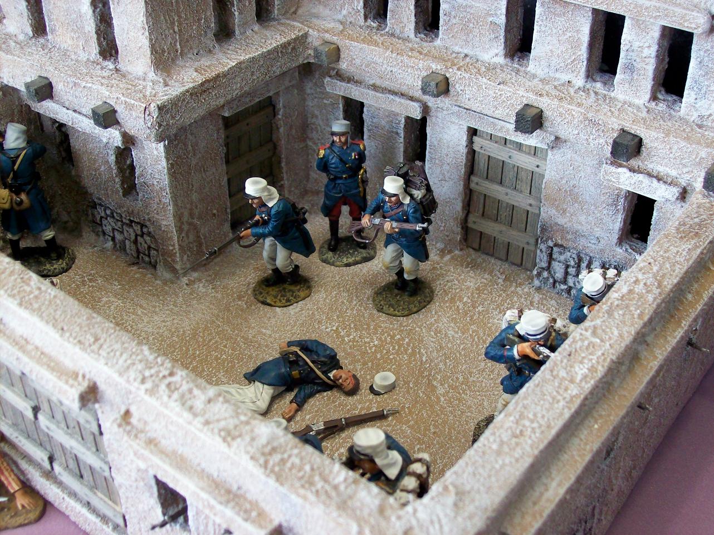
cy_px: 268
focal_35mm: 45
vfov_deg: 32.2
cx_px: 357
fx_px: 928
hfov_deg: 42.1
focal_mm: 7.6
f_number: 3
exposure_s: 1/73.6
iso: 125
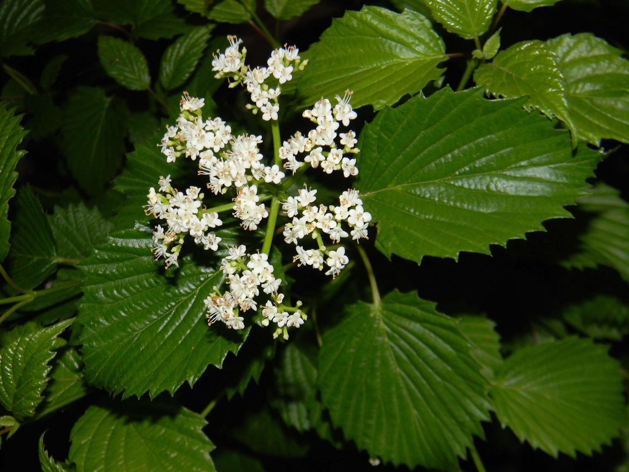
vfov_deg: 29.1
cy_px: 236
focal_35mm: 50
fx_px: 909
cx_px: 314
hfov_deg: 38.2
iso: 200
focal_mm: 12.2
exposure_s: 1/30
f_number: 8.6
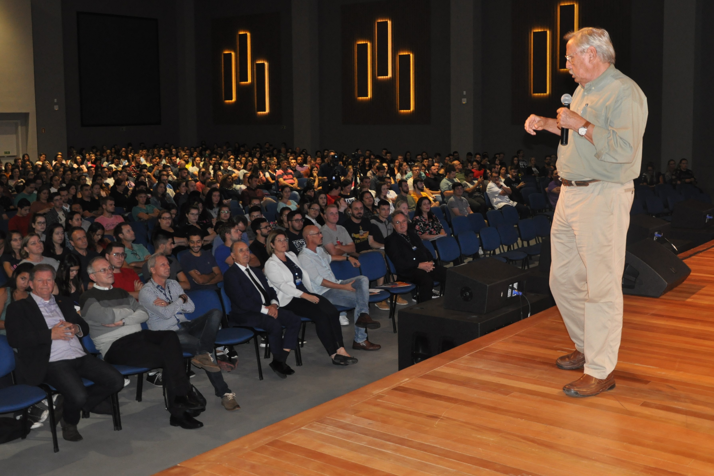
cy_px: 238
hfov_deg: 51.3
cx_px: 357
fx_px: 744
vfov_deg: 35.5
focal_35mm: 38
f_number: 4
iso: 800
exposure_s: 1/60
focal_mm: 25
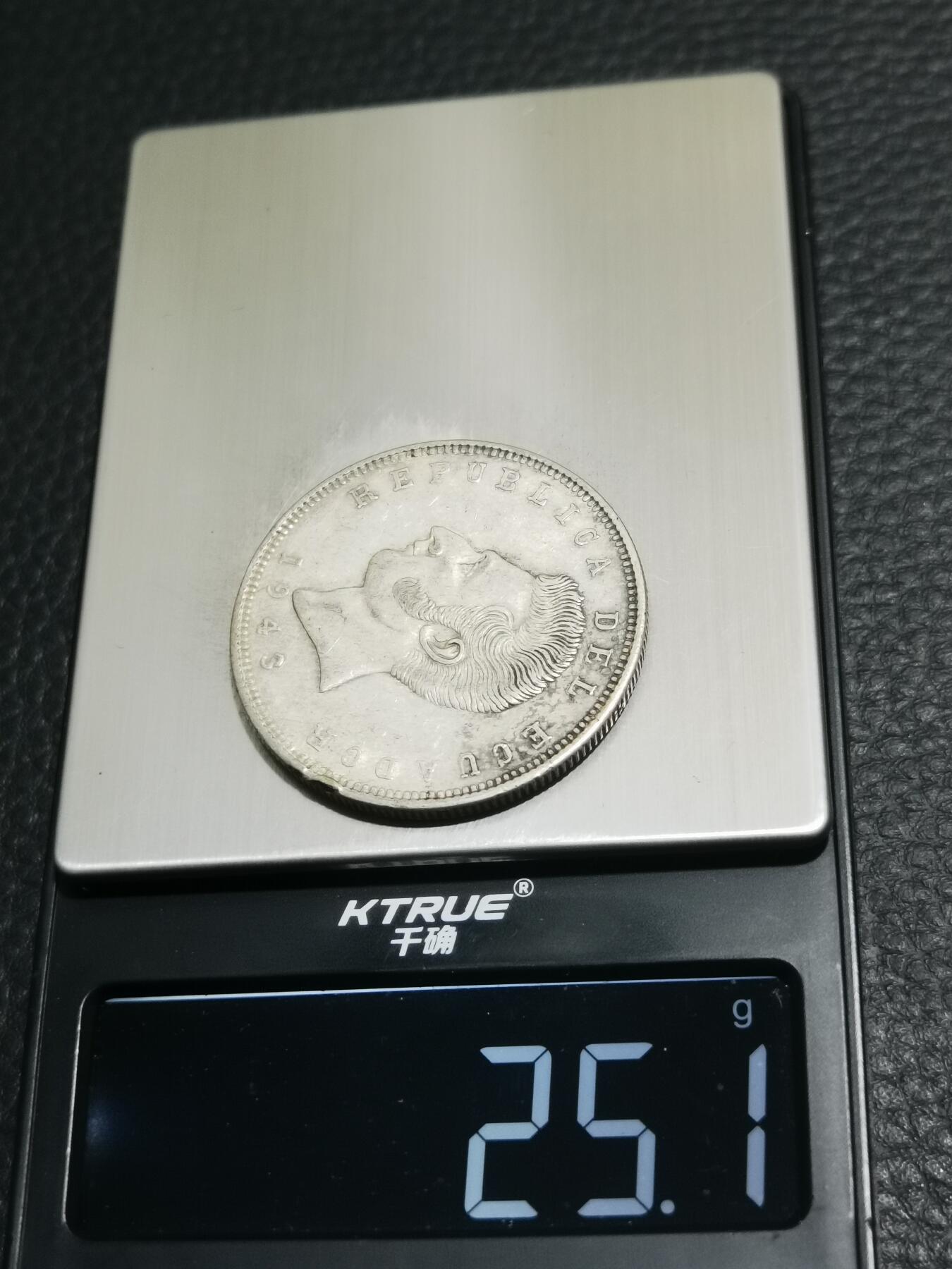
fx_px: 1980
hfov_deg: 27.0
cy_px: 634
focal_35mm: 54
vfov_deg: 35.5
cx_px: 476
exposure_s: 1/100
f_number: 1.9
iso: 160
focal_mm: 6.67
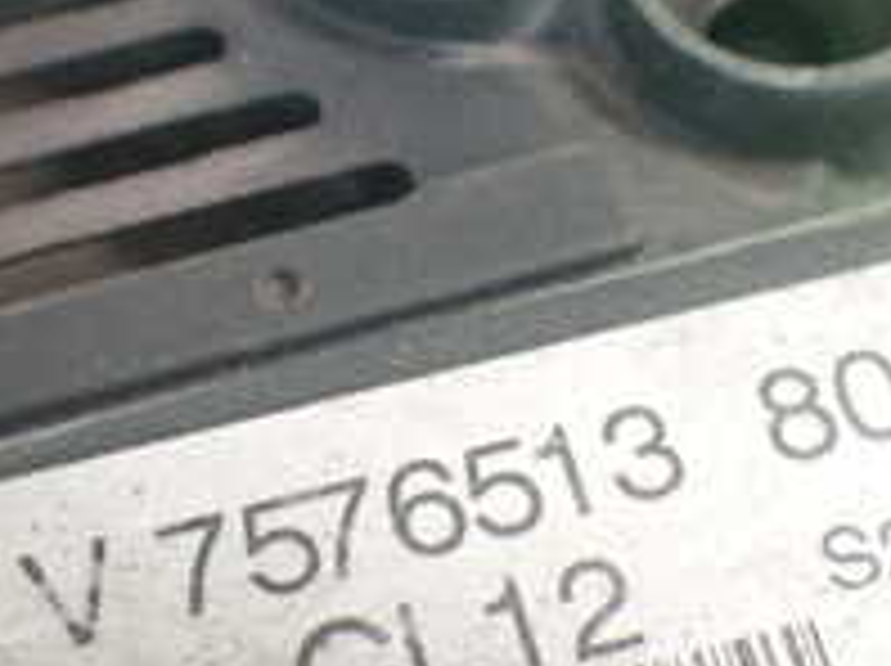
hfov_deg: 21.6
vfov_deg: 16.1
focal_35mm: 91
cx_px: 446
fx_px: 2339
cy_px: 500
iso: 800
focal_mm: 5.4
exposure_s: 1/60
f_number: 2.3
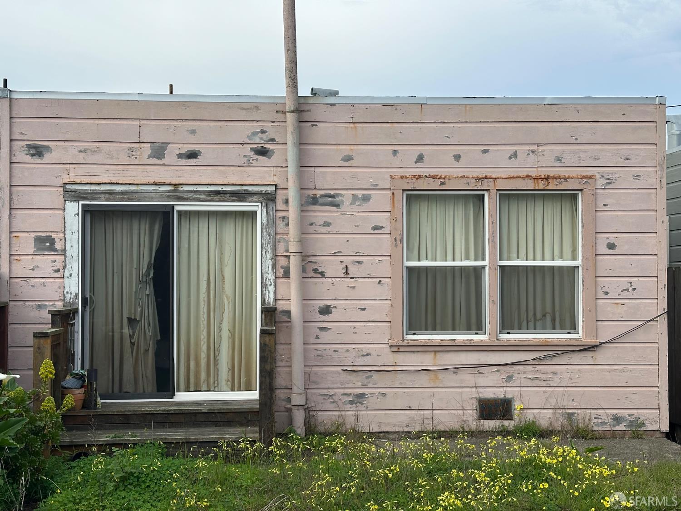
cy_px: 256
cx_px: 340
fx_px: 944
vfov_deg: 30.3
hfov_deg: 39.7
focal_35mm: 48
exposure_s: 1/3058
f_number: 1.78
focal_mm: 6.86
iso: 64
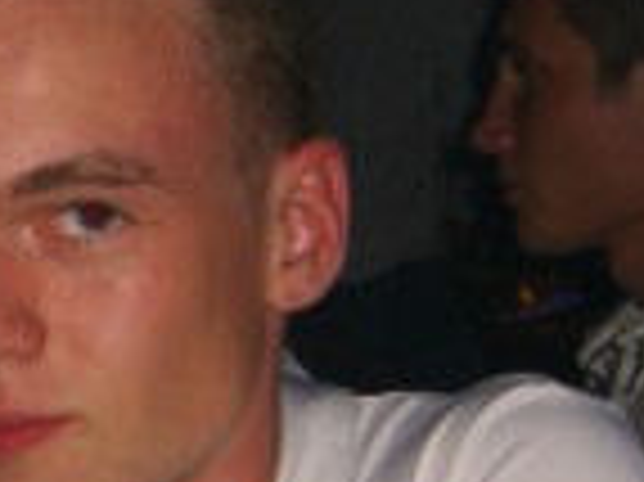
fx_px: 2974
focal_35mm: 160
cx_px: -221
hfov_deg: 12.0
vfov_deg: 9.2
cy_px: 410
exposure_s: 1/60
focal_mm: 7.9
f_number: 2.8
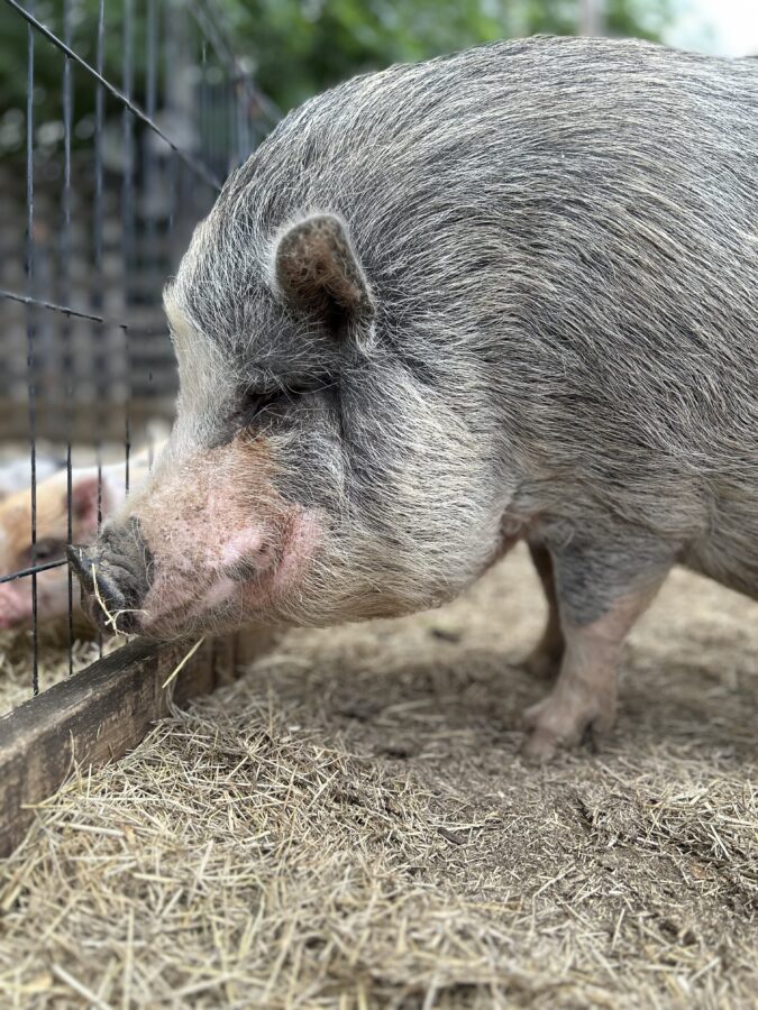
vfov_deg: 67.3
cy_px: 505
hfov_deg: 53.1
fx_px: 759
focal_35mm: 26
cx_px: 379
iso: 50
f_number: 1.5
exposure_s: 1/380
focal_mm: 5.7
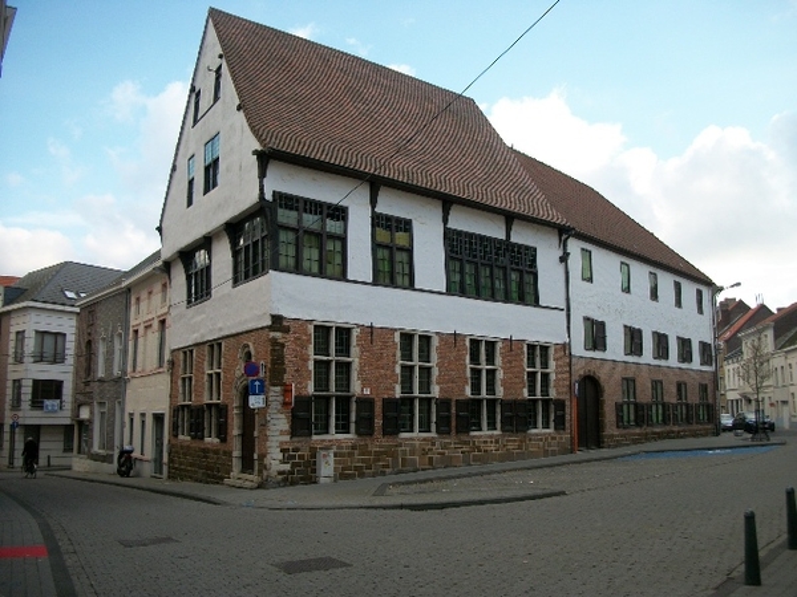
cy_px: 298
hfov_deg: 56.8
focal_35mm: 32
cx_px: 398
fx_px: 737
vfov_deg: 44.2
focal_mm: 5.7
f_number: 2.9
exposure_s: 1/400
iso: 80
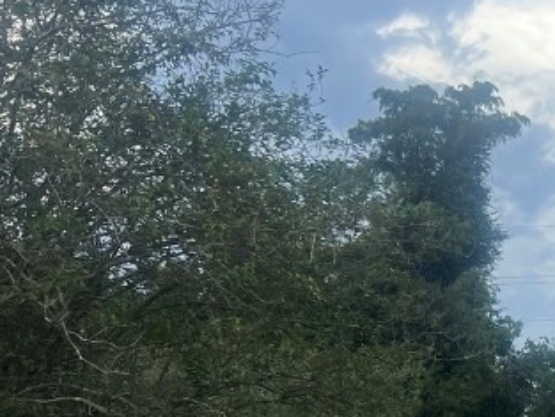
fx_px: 1363
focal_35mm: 85
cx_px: 885
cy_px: 477
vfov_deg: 16.8
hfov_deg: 19.4
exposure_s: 1/1100
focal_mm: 5.7
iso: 50
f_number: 1.5
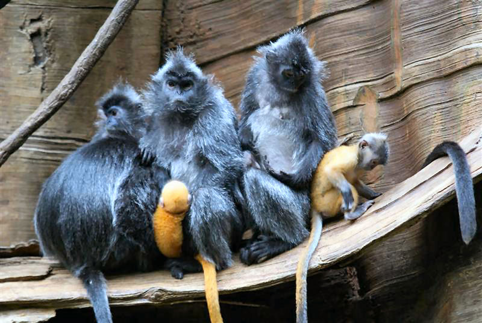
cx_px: 241
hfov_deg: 9.1
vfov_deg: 6.1
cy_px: 162
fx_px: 3017
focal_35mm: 225
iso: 400
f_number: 2.8
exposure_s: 1/80
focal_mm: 150
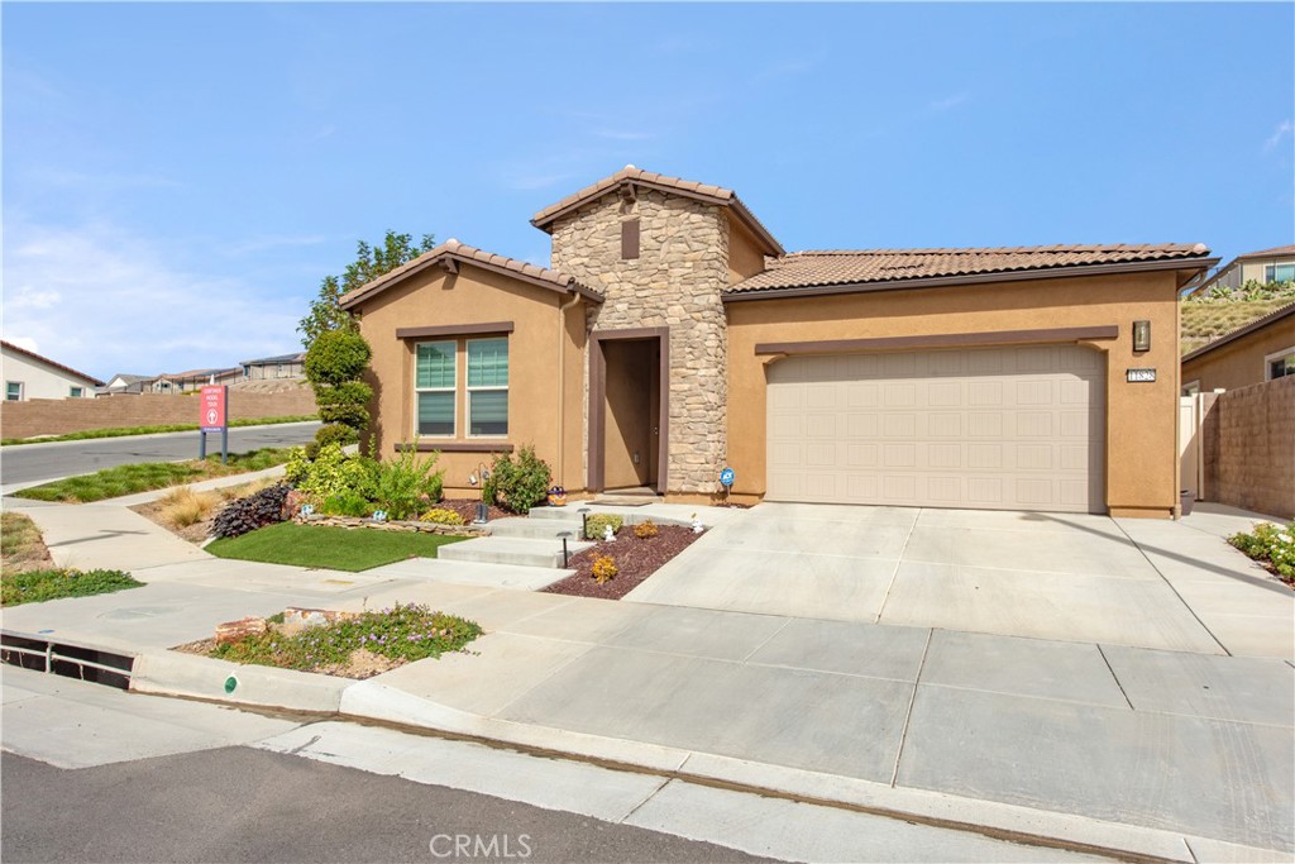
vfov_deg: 59.5
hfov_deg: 81.2
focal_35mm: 21
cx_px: 648
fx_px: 755
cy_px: 432
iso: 200
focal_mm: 21
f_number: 13
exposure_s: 1/640
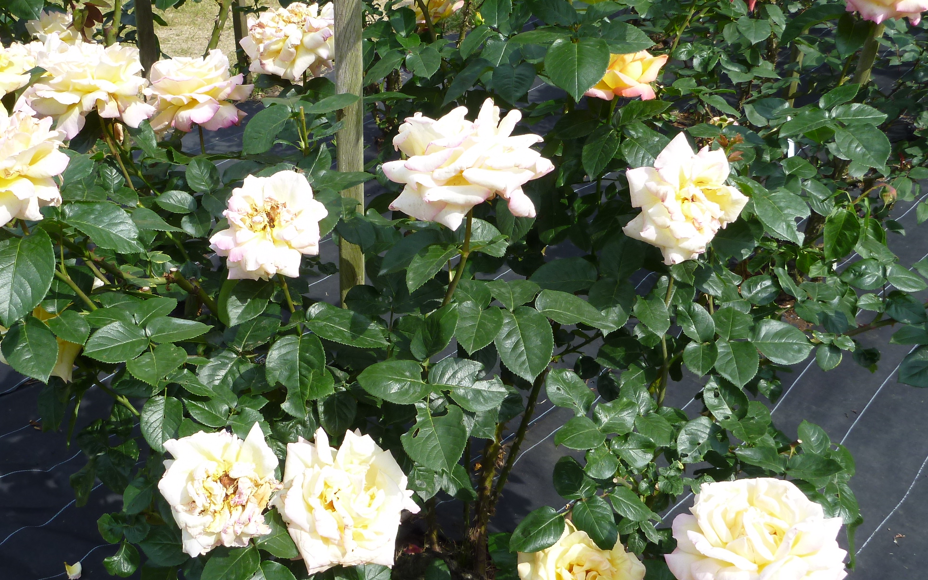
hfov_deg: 50.3
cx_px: 416
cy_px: 324
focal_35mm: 39
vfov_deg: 32.7
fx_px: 986
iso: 80
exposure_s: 1/500
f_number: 3.3
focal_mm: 4.9
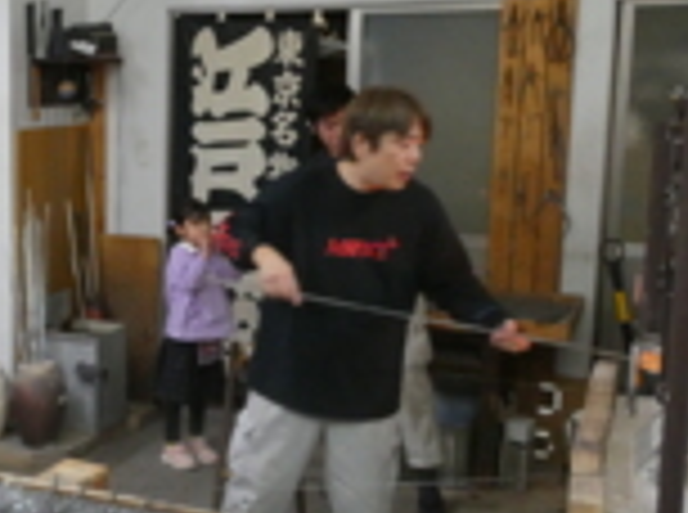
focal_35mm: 55
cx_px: 18
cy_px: 248
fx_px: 1091
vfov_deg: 26.5
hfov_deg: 32.5
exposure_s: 1/60
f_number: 3.3
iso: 500
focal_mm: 4.3
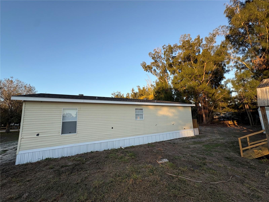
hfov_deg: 102.1
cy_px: 101
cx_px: 134
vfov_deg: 85.7
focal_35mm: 14
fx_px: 109
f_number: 2.2
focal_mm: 2.22
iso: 40
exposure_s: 1/416
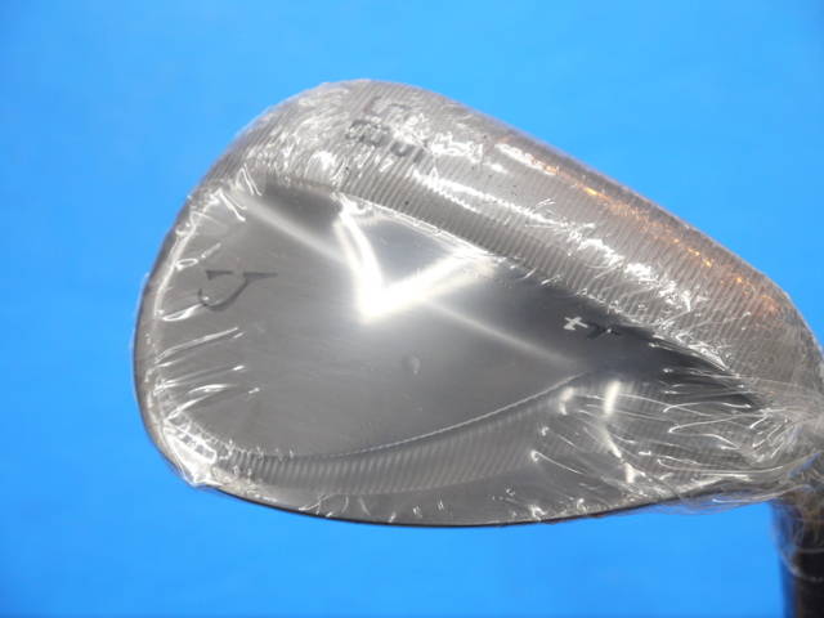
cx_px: 412
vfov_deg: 17.6
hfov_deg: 23.3
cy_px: 309
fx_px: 2000
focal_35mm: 84
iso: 640
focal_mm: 42
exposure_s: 1/80
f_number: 5.6
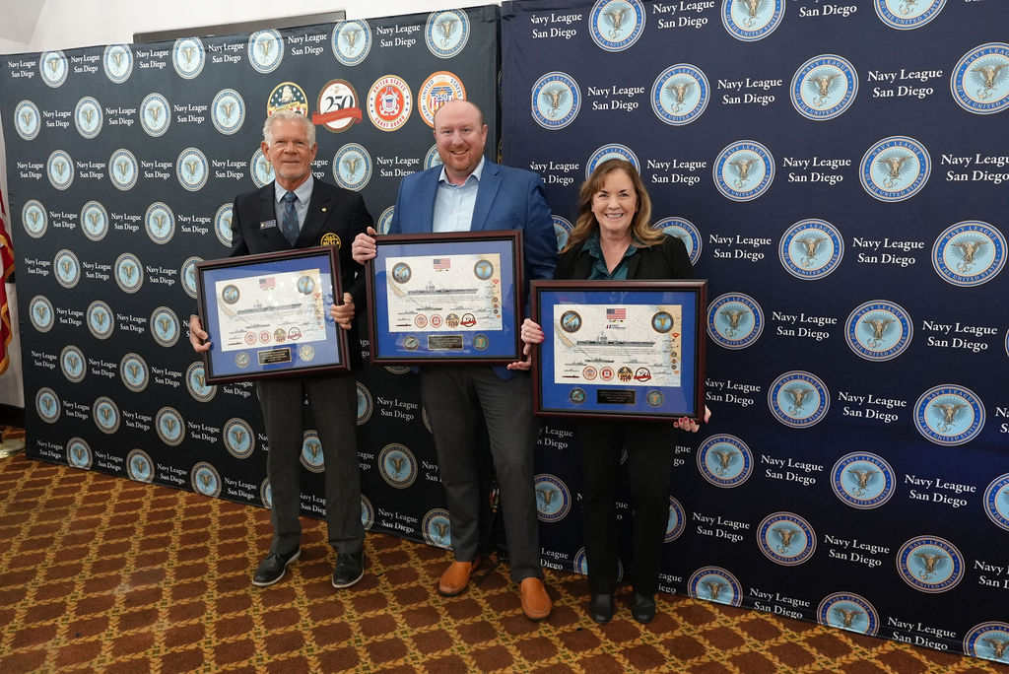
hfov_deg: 70.4
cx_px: 504
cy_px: 337
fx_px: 715
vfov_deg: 50.5
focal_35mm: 26
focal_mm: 25.5
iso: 5000
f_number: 4
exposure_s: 1/160
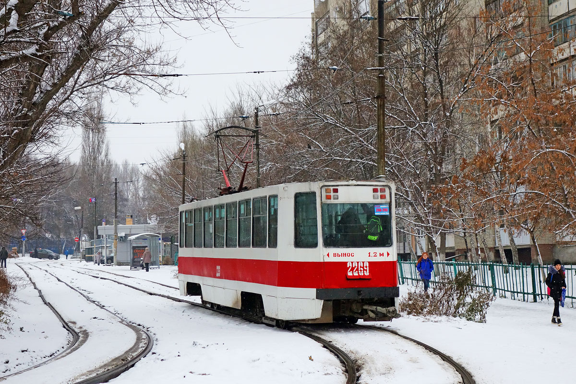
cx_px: 288
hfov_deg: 29.2
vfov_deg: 19.7
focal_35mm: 69
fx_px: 1104
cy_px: 192
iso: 640
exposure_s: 1/500
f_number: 4
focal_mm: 25.63
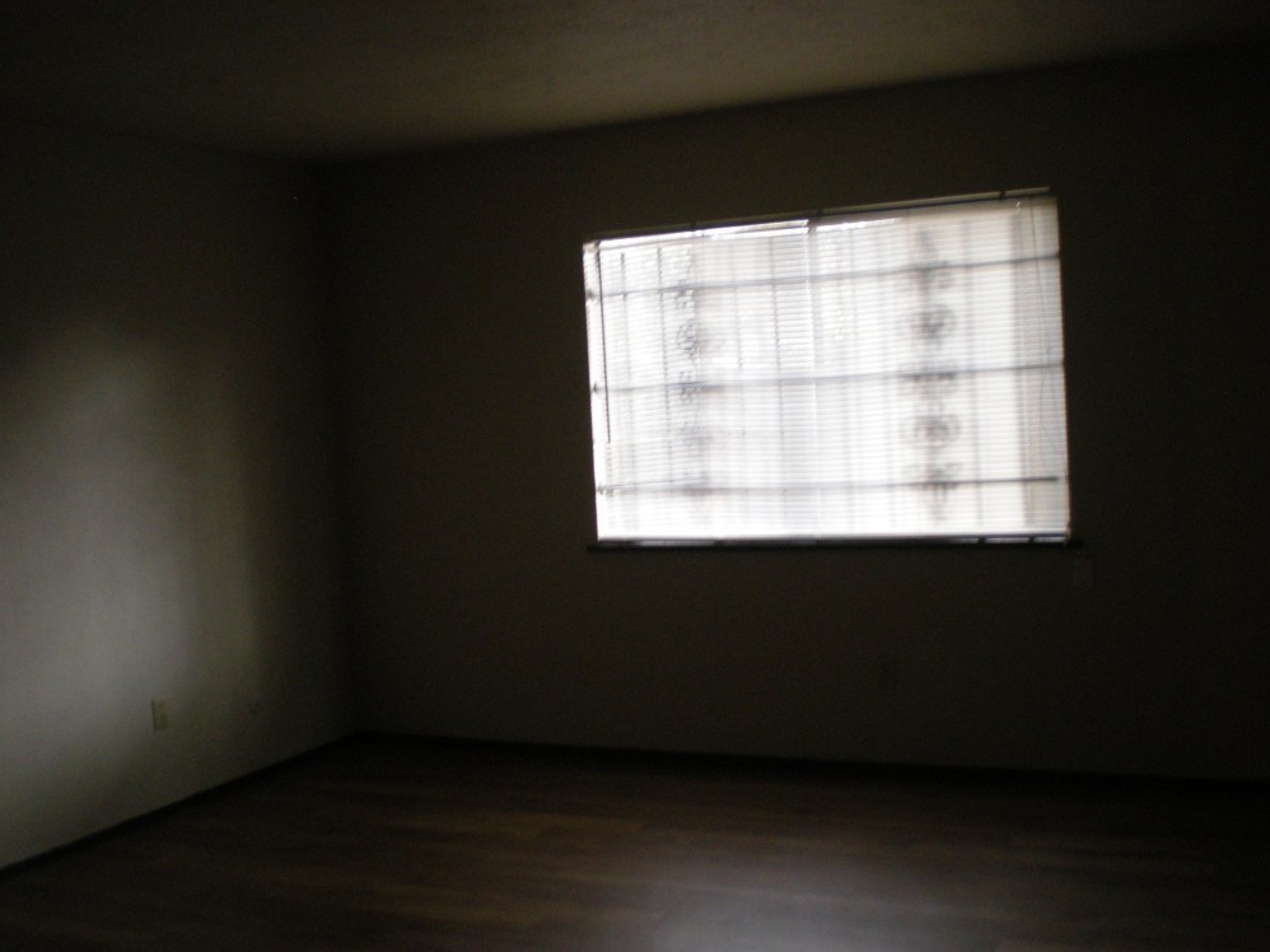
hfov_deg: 47.9
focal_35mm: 39
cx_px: 645
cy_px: 481
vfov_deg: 36.8
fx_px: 1430
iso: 200
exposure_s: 1/36
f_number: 3.1
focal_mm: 6.3
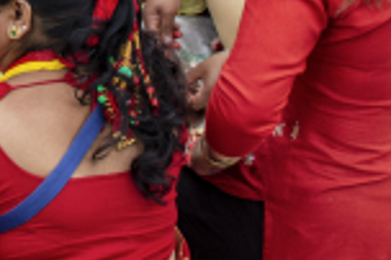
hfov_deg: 12.6
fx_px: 1671
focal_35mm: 154
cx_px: -206
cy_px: -172
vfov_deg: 8.6
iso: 320
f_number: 5.6
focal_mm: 26
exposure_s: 1/125
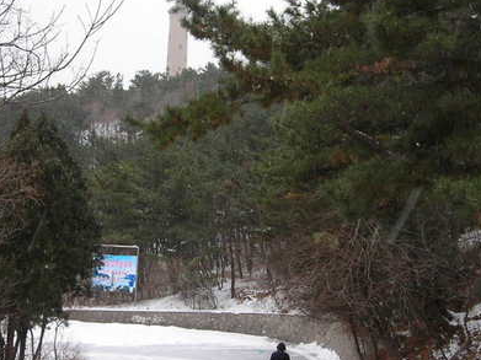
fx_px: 945
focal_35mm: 68
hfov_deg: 28.6
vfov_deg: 21.6
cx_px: 229
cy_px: 158
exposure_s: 1/32.2
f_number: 3.2
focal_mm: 6.3
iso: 50
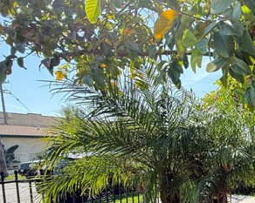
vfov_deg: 46.1
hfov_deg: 47.0
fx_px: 226
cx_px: 265
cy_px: 160
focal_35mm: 30
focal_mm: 2.22
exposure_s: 1/445
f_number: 2.2
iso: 64
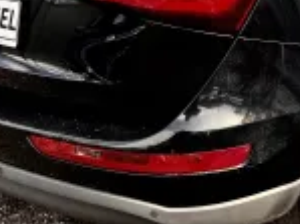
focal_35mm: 63
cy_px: 24
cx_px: 228
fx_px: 545
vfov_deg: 22.6
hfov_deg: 30.3
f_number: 1.6
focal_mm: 5.1
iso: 50
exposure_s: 1/473
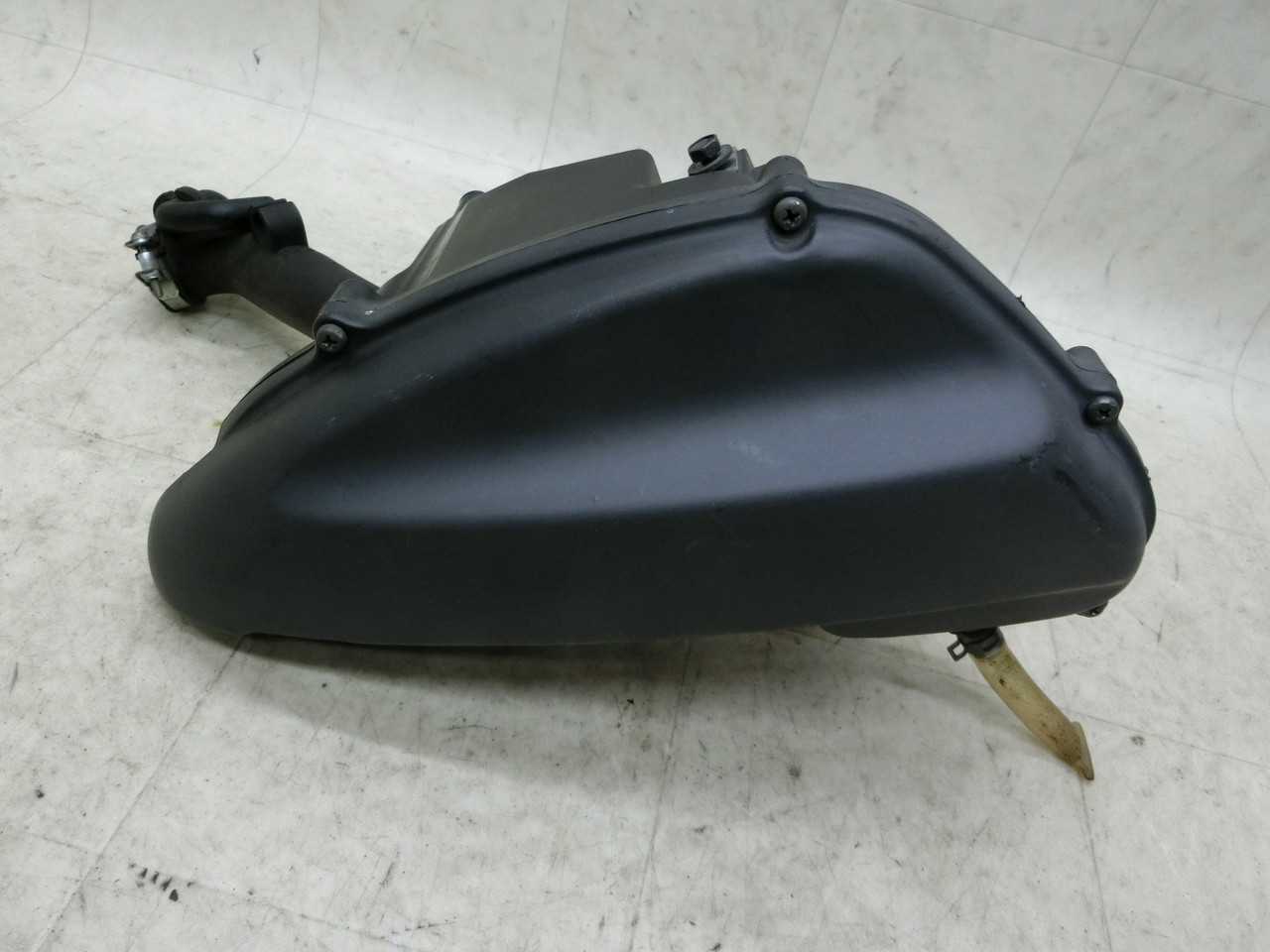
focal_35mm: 25
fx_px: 917
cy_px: 476
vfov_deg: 54.9
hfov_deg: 69.4
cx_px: 635
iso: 400
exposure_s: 1/80
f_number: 3.5
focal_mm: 4.5
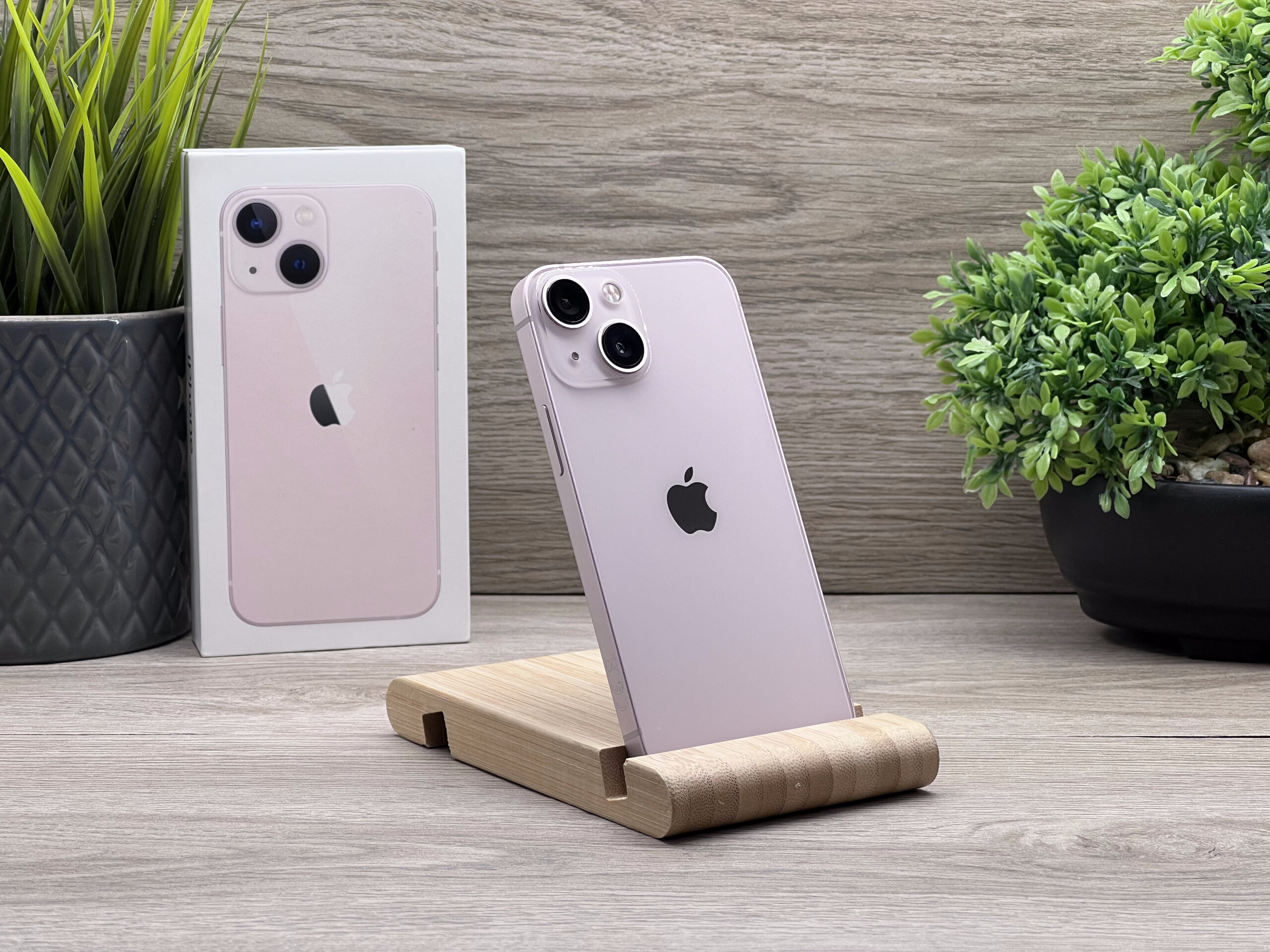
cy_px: 476
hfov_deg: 25.3
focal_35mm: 77
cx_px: 635
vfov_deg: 19.1
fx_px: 2825
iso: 50
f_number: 2.8
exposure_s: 1/100
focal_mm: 9
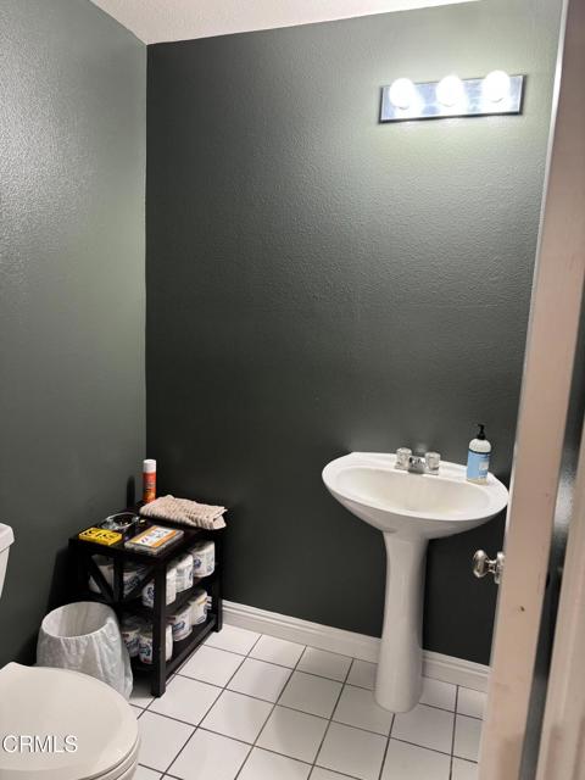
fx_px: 541
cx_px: 292
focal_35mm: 24
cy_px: 390
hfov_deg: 56.8
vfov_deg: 71.6
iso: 640
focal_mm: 6.76
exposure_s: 1/60
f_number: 1.78
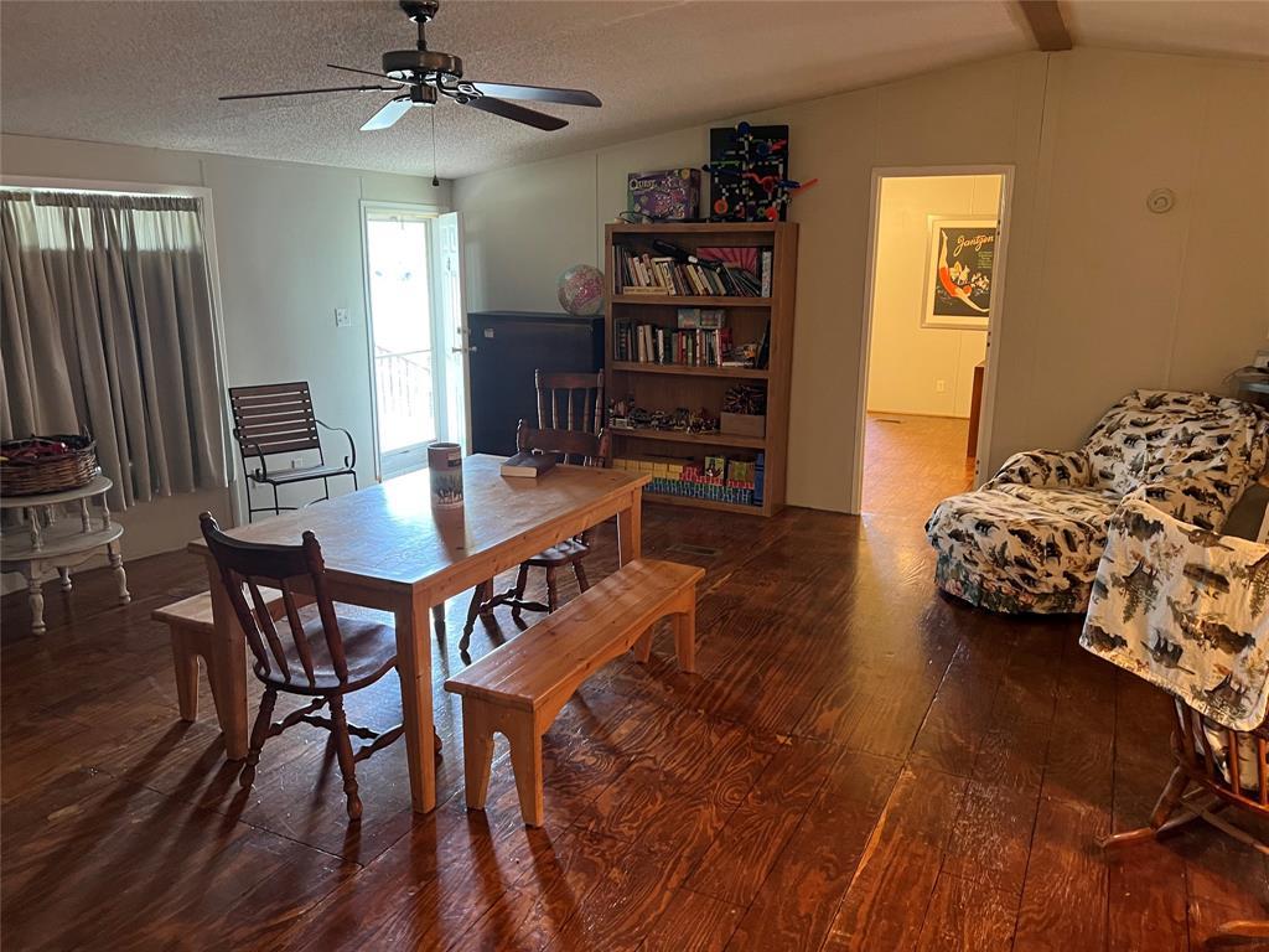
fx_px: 953
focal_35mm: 26
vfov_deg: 53.1
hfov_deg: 67.3
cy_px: 476
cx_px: 634
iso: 400
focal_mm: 5.7
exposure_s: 1/40
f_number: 1.5
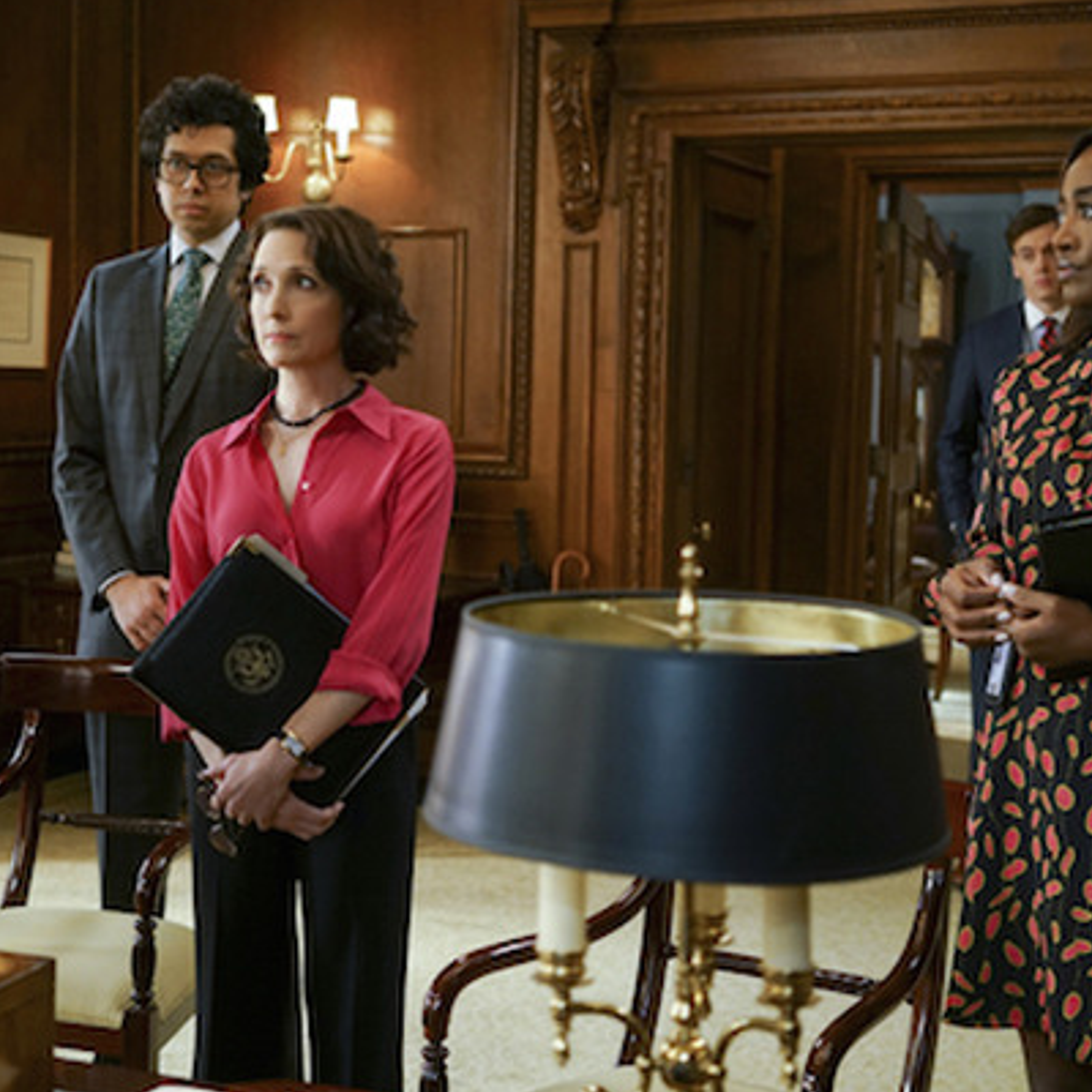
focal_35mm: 58
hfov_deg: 29.5
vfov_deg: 29.5
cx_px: 464
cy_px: 497
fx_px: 2070
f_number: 2.8
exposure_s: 1/50
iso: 1000
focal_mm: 35
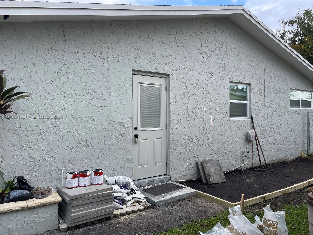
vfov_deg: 53.1
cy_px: 118
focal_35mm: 26
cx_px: 156
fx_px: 235
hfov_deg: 67.3
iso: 32
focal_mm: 4.2
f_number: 1.6
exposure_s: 1/596
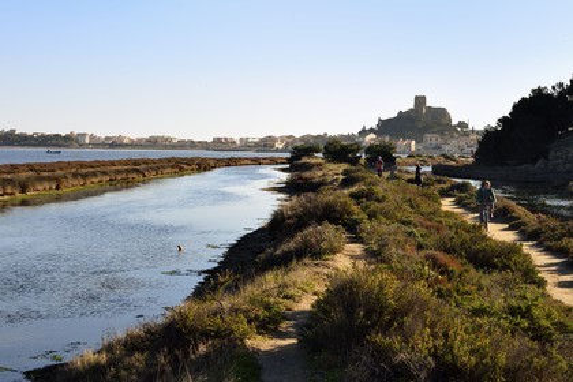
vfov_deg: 19.5
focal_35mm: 70
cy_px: 191
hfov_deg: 28.8
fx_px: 1114
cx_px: 286
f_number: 10
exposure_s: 1/320
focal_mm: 70
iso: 200
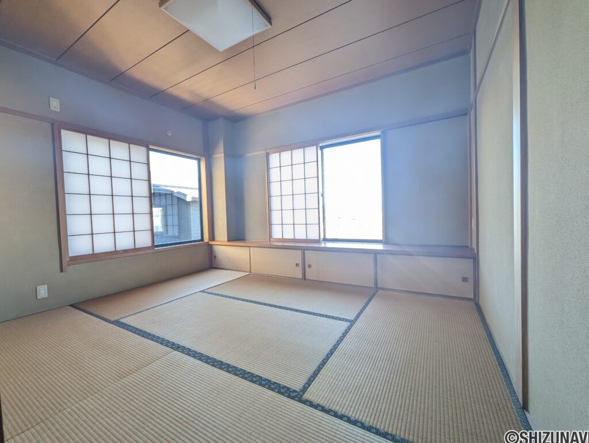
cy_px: 222
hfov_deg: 106.1
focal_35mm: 13
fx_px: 222
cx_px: 294
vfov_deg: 90.1
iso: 101
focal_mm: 1.95
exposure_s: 1/60
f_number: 2.2
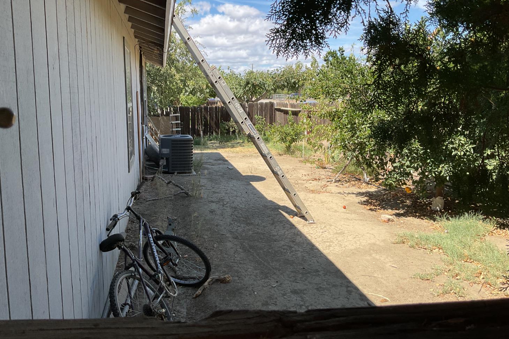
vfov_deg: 42.3
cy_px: 151
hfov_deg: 60.3
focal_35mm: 31
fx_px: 438
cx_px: 250
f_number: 1.8
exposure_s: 1/1015
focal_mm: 3
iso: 16
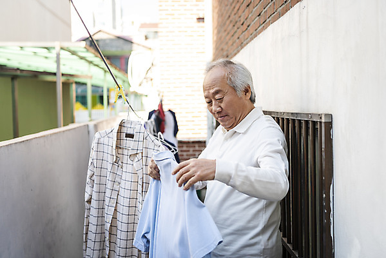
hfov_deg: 42.7
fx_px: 493
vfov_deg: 29.3
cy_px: 129
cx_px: 193
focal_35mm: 46
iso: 80
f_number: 2.8
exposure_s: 1/200
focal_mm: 46
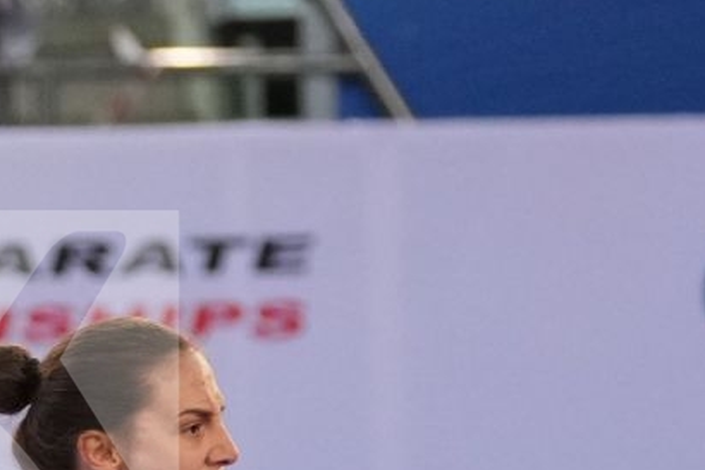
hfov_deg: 2.1
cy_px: 976
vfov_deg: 1.4
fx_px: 18928
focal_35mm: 967
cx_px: 19
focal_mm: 147
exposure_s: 1/1000
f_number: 2.8
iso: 2500
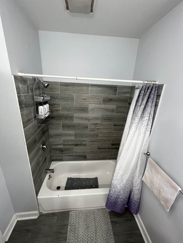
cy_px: 122
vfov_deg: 106.2
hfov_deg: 89.9
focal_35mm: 13
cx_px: 92
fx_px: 92
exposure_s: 1/60
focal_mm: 1.57
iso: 250
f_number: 1.8
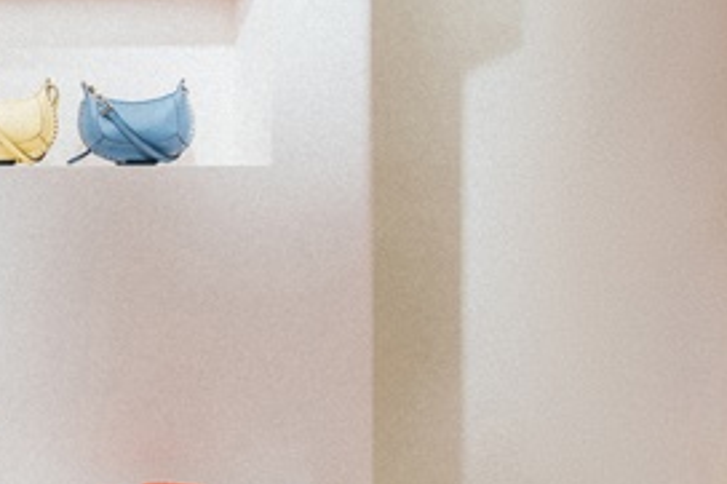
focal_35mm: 100
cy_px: 128
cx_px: -337
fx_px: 2018
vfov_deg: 13.6
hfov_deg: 18.3
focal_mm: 34
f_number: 8
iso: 400
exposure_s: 1/60
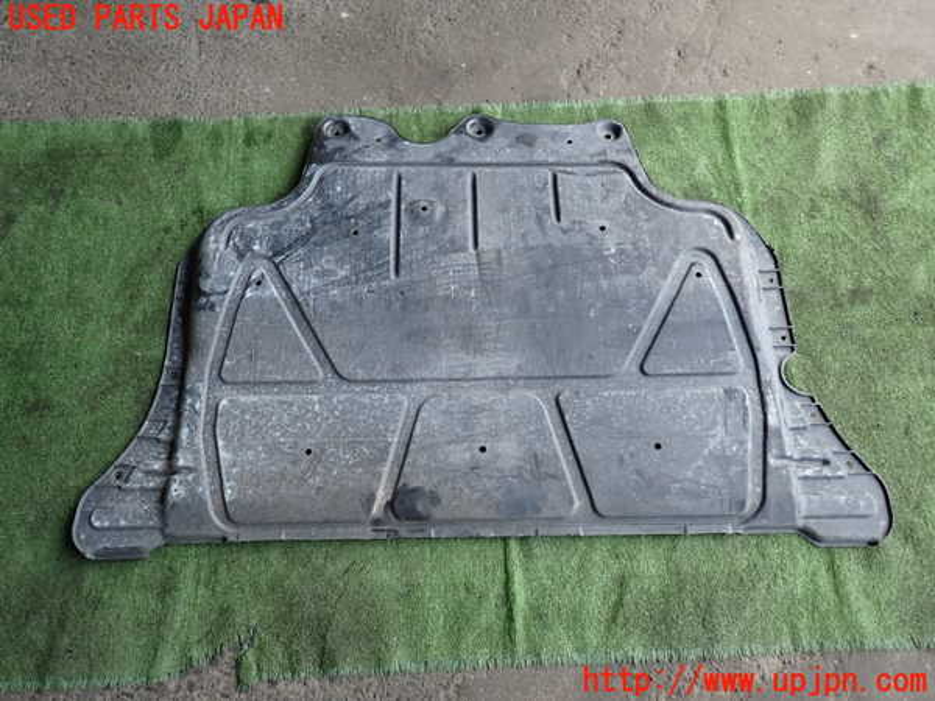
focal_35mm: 25
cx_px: 468
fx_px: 675
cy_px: 350
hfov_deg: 69.4
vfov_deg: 54.9
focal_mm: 4.5
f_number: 2
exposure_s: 1/200
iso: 100
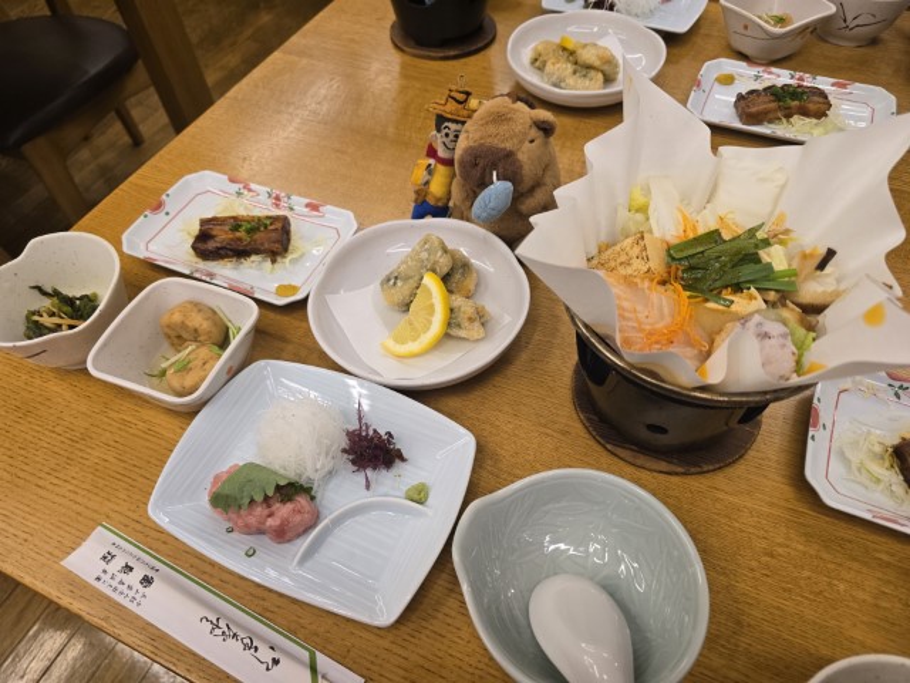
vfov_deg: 58.9
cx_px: 455
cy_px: 342
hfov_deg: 73.9
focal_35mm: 23
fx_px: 605
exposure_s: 1/120
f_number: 1.7
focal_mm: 6.3
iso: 250
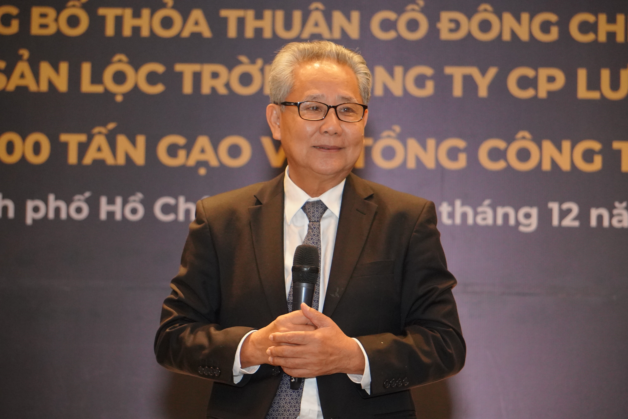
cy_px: 210
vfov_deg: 10.3
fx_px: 2320
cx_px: 314
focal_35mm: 133
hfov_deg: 15.4
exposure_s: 1/160
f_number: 5
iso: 4000
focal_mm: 89
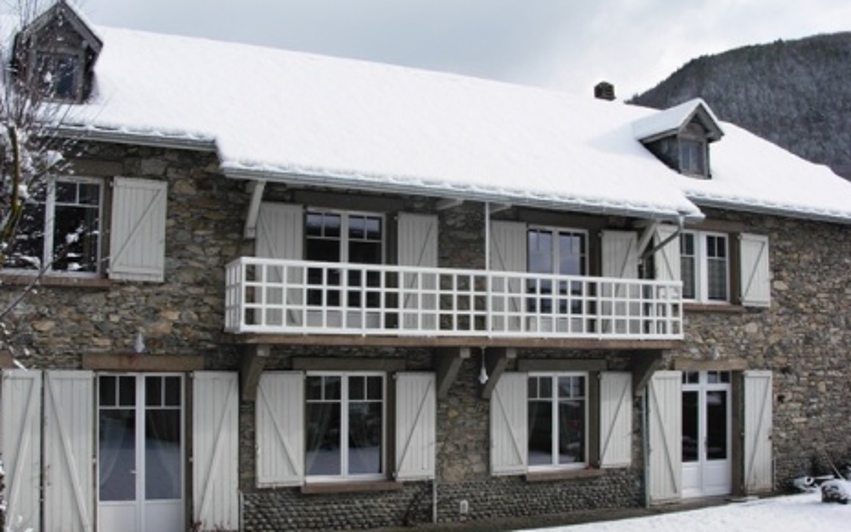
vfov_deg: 31.2
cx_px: 424
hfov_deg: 48.2
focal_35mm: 41
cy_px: 288
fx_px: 951
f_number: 4.9
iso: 79
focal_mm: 6.3
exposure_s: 1/527
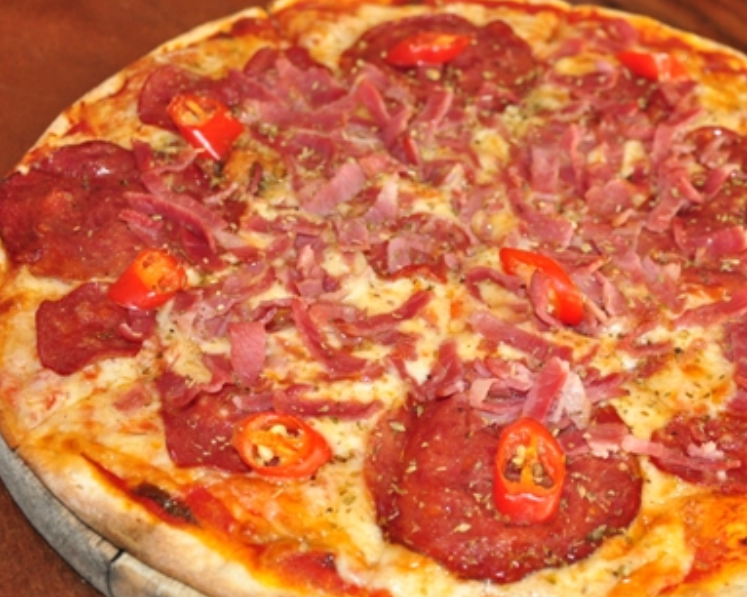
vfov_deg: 25.8
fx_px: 1299
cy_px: 350
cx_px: 482
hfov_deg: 31.9
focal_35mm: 59
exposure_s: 1/25
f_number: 4
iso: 800
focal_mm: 25
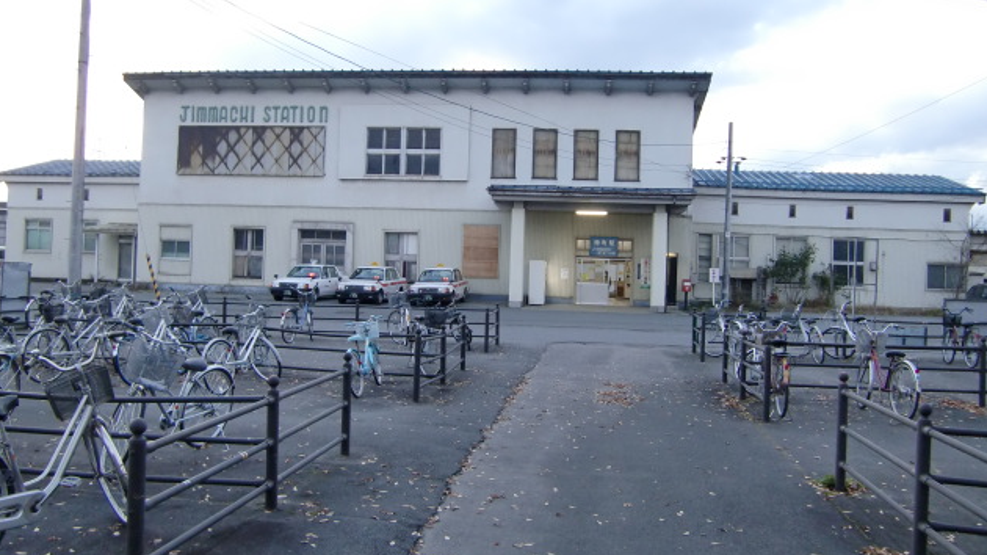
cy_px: 274
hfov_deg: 62.6
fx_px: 811
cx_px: 498
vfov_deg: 37.7
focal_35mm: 31
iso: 250
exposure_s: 1/60
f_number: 2.6
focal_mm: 4.9
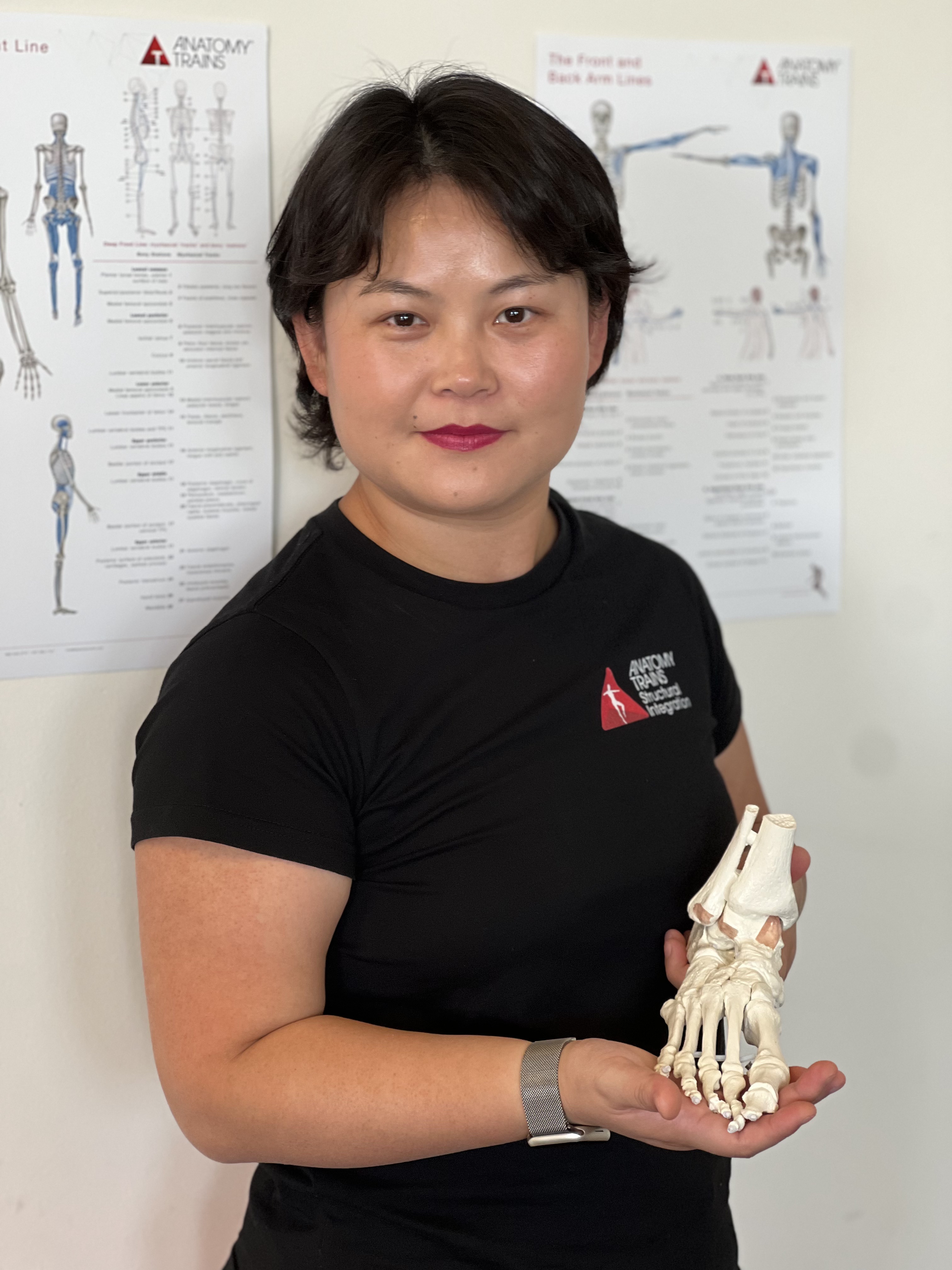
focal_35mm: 77
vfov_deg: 25.3
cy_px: 635
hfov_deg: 19.1
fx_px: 2824
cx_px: 476
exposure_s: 1/33
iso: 125
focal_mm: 9
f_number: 2.8
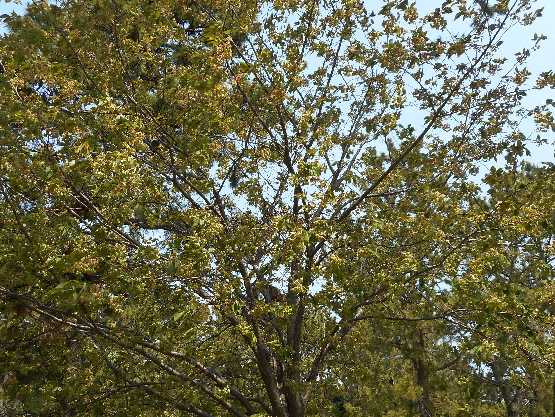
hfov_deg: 54.0
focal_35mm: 34
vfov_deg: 41.6
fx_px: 545
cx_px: 278
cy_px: 250
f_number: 3.7
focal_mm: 4.5
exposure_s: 1/400
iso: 80
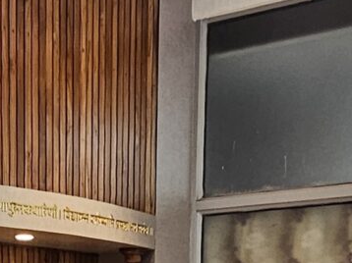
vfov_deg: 13.4
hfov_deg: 20.9
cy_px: 542
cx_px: 85
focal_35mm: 93
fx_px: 945
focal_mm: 2.2
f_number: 2.2
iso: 125
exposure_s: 1/50
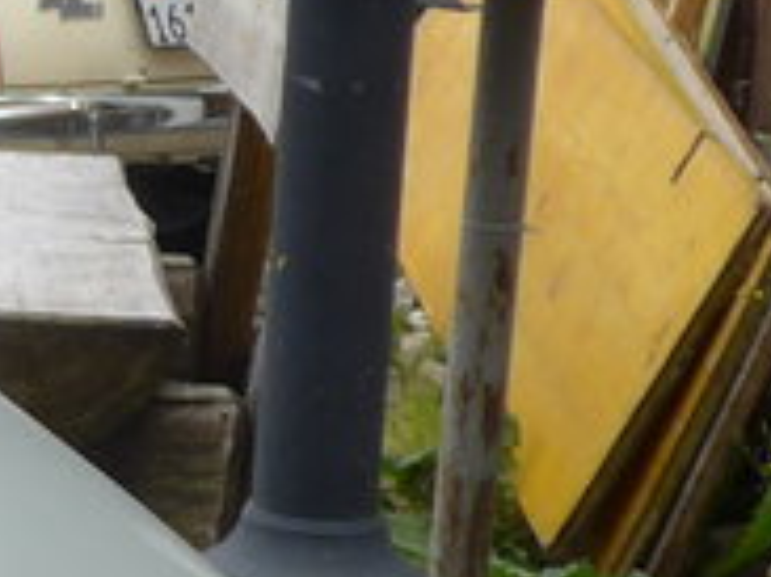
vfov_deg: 5.5
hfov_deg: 6.9
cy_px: 455
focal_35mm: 269
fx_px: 5987
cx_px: -1125
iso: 80
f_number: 2.8
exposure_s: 1/400
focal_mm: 8.4
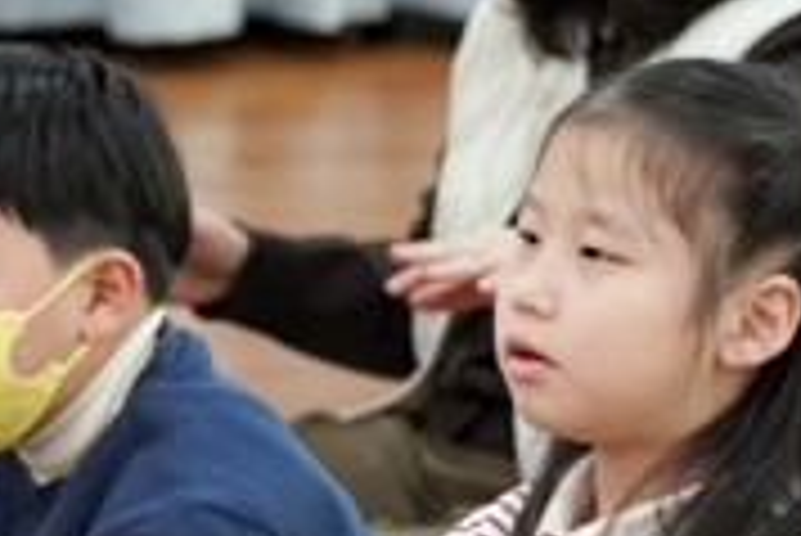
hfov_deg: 3.7
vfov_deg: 2.5
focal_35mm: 550
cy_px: 694
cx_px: -1148
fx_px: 12247
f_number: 4
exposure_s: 1/160
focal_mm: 109
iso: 2000
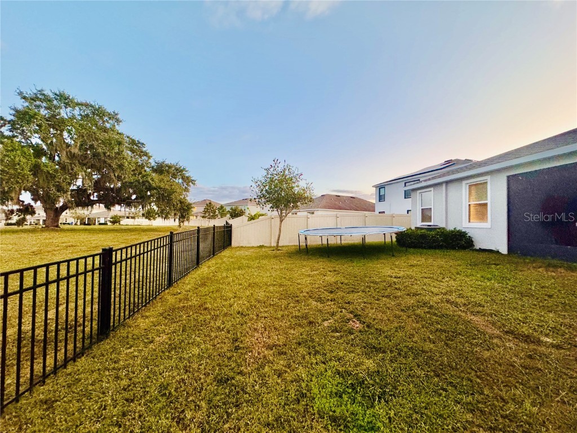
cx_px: 288
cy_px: 216
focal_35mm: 14
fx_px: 233
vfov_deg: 85.7
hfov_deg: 102.1
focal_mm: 2.22
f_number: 2.2
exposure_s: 1/60
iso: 500
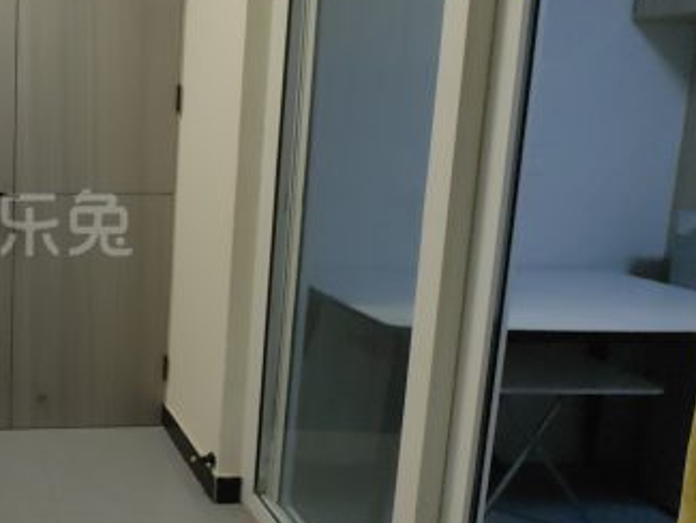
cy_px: 201
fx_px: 644
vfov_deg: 43.9
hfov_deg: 45.3
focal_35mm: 32
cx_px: -39
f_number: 2.2
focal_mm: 1.95
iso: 80
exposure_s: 1/50
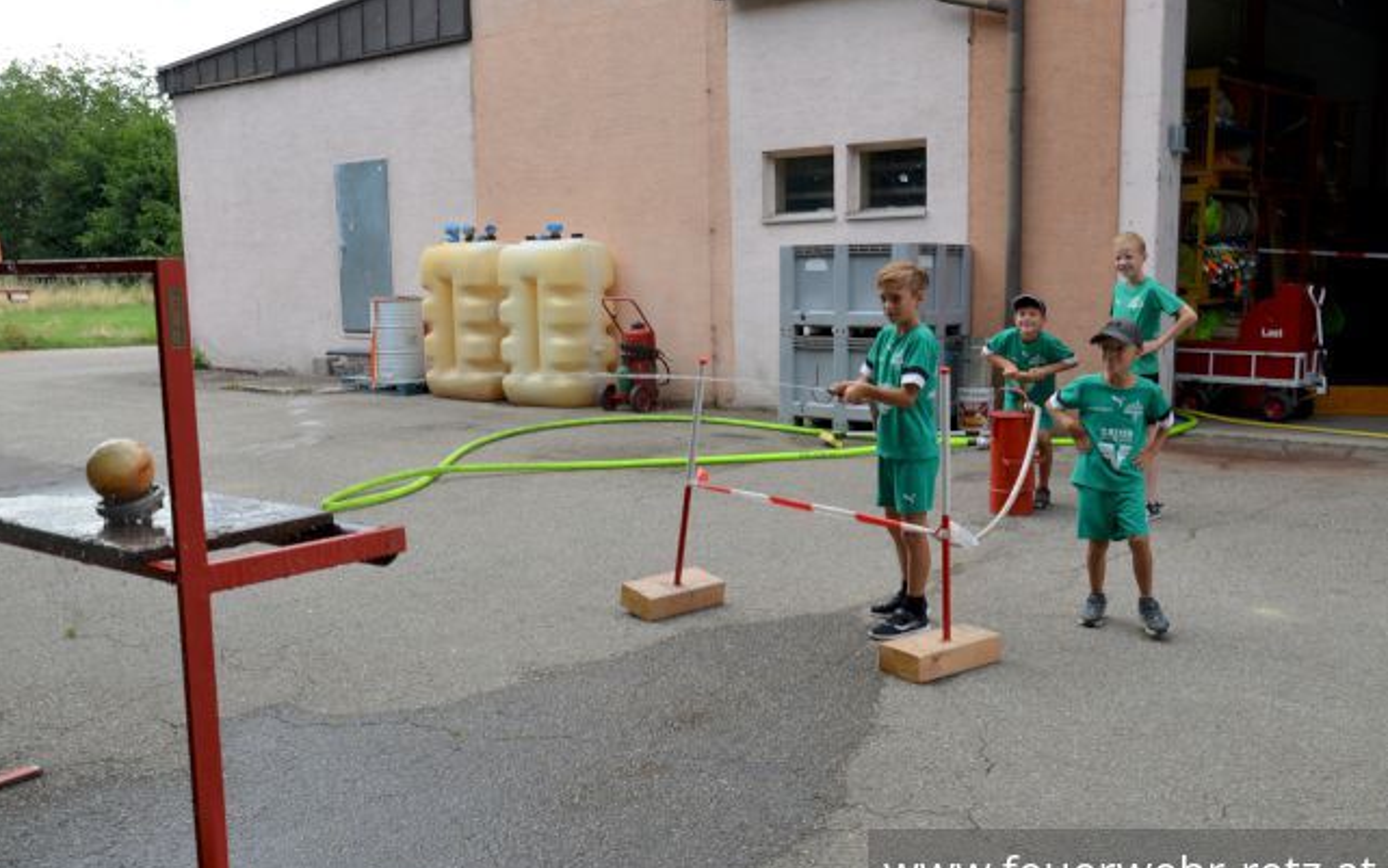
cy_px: 457
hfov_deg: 56.7
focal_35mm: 34
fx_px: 1286
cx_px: 686
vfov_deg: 37.3
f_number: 7.1
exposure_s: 1/200
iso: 200
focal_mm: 22
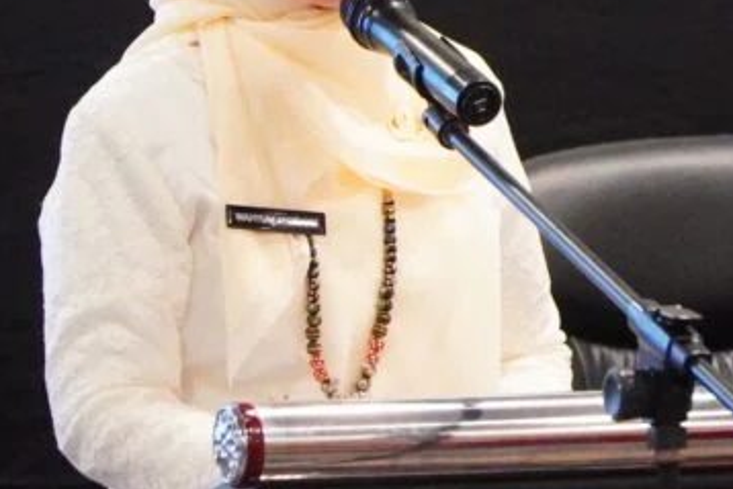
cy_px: -54
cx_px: 831
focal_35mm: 450
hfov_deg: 4.6
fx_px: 9174
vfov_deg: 3.1
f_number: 4
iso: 12800
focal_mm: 105
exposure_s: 1/100
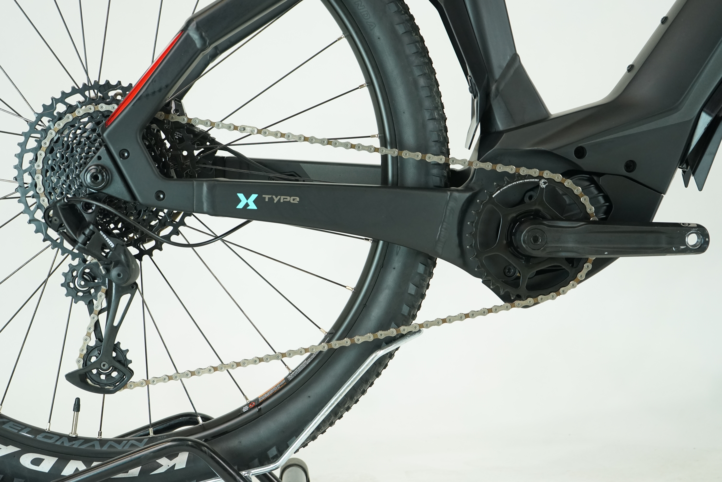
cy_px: 241
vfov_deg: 21.6
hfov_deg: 31.9
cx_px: 361
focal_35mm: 63
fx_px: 1263
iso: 1600
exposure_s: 1/200
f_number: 5.6
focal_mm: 63
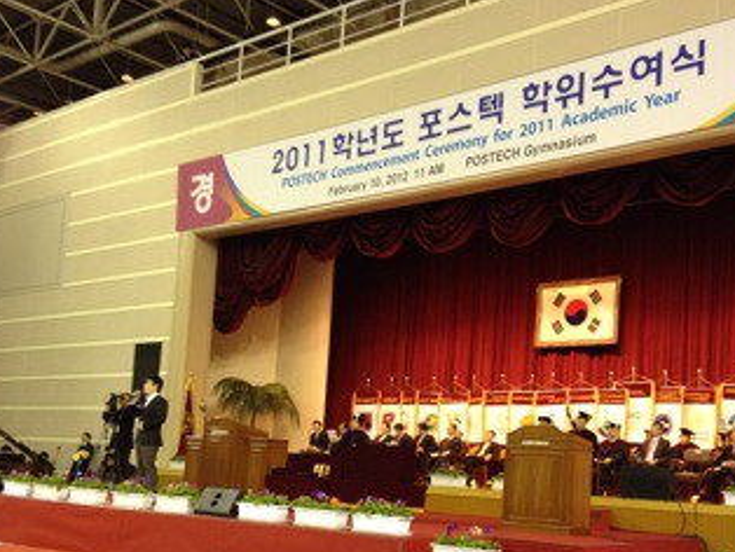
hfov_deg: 38.8
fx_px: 1041
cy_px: 381
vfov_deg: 29.4
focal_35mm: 49
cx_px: 424
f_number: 2.4
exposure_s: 1/20
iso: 100
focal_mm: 4.28
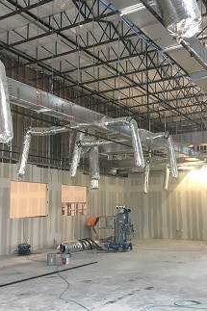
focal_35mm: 42
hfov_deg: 31.8
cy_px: 160
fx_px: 363
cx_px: 116
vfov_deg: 46.4
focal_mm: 4.15
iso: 64
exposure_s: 1/30
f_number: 2.2
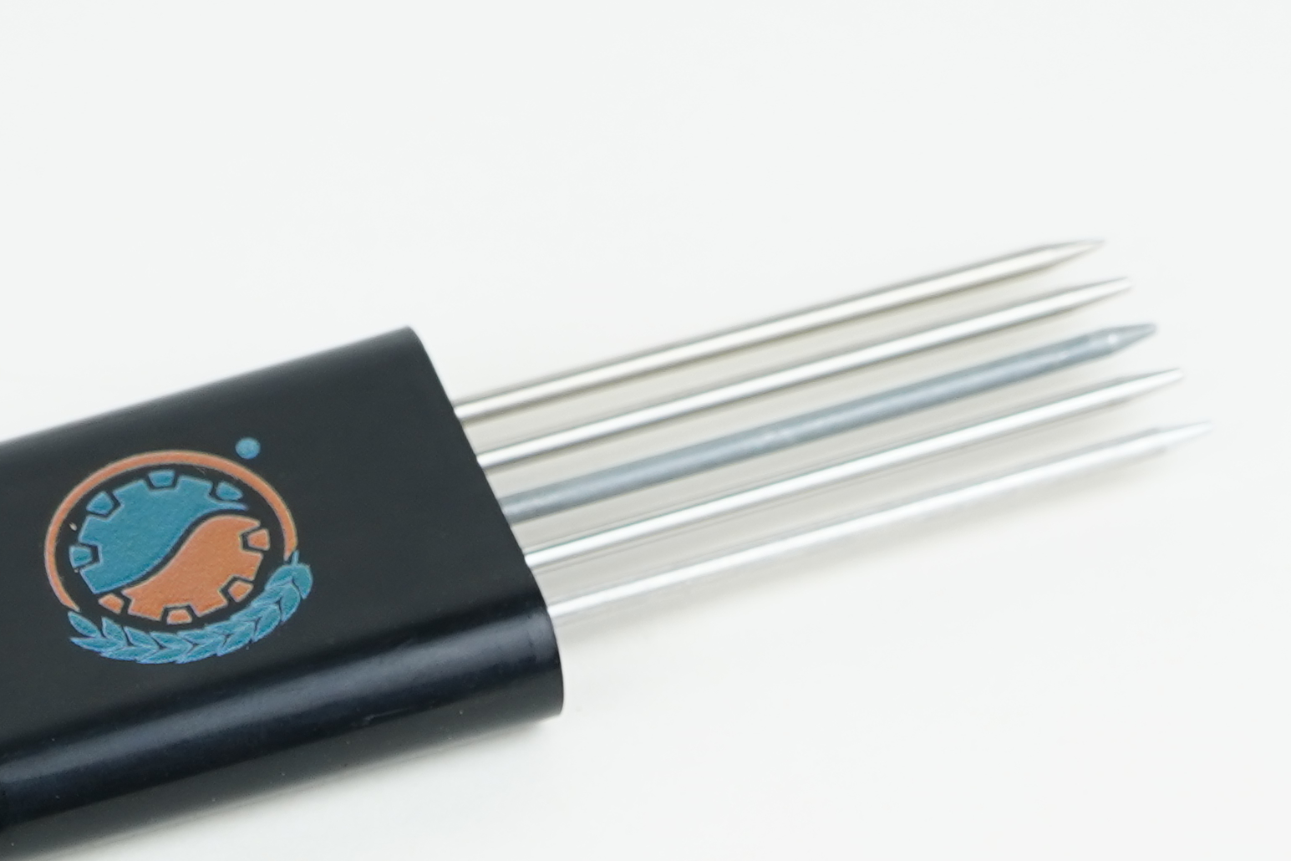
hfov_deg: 15.5
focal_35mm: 132
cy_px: 1396
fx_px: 4733
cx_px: 358
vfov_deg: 10.0
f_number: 5.6
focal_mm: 34
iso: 400
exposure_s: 1/100
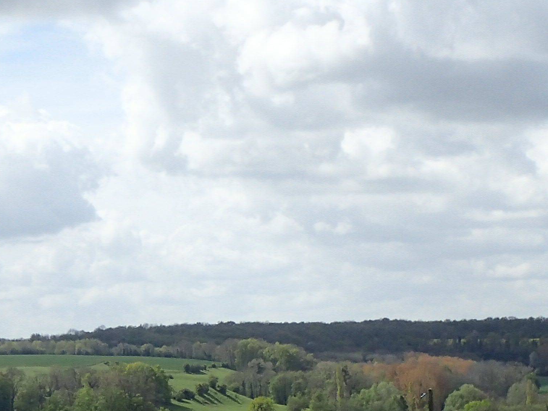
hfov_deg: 13.9
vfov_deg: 10.6
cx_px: 1
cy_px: 350
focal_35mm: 140
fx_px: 2217
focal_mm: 8.41
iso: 100
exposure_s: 1/640
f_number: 4.5
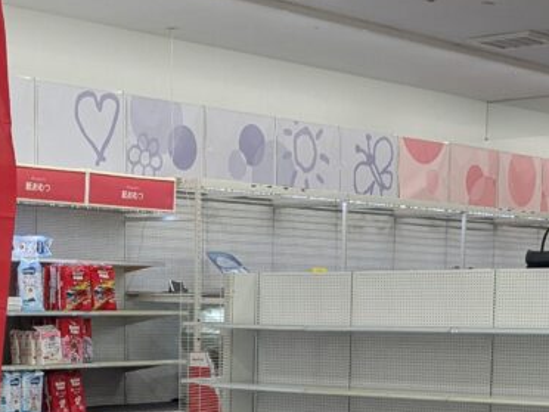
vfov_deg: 15.4
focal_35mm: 93
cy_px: 478
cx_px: 210
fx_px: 1475
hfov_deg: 21.0
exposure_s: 1/120
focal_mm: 4.38
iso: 92
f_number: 1.73
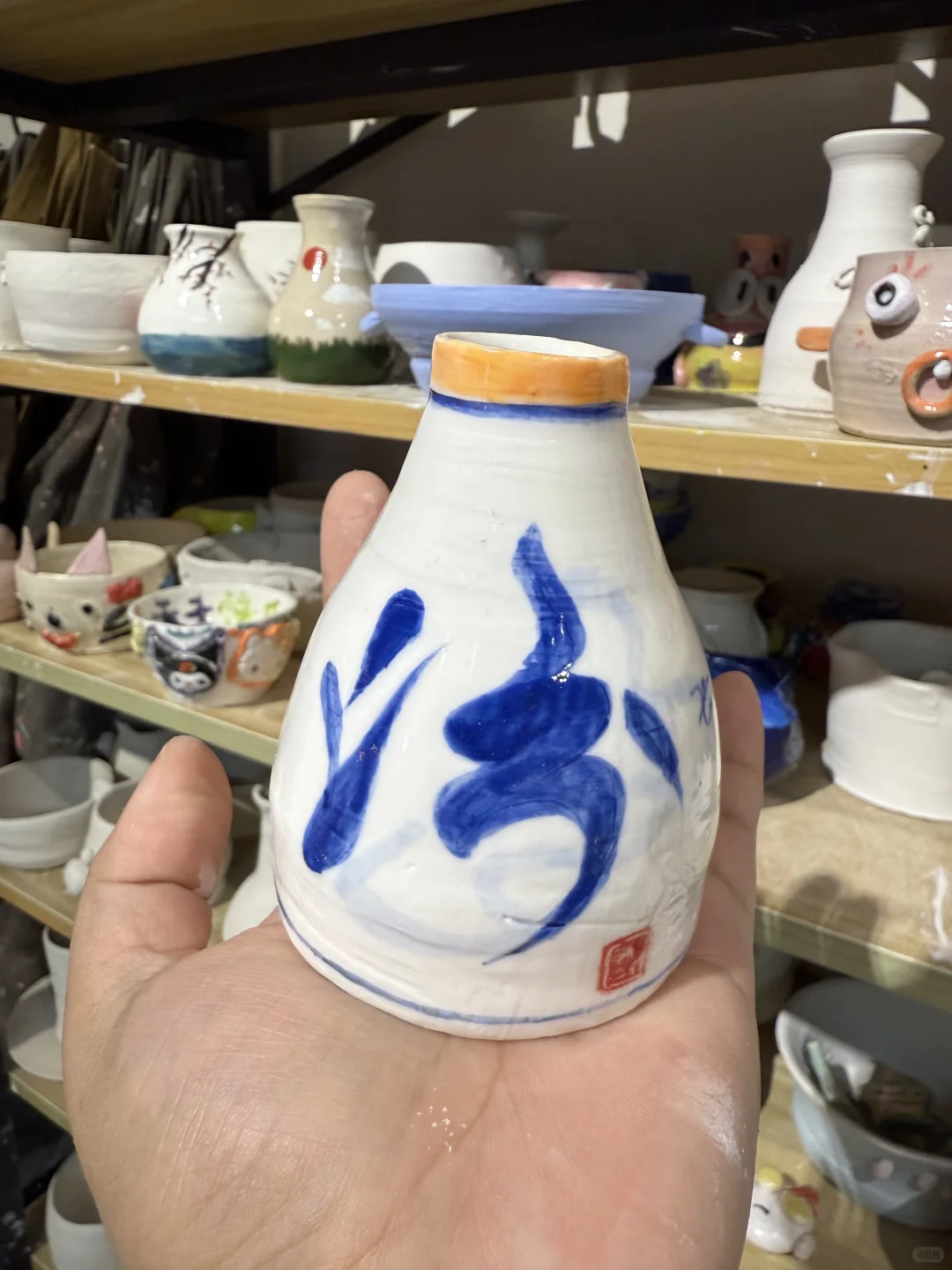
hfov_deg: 56.8
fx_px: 880
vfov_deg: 71.6
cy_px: 635
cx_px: 476
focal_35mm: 24
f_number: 2.2
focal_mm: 2.22
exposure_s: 1/100
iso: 125
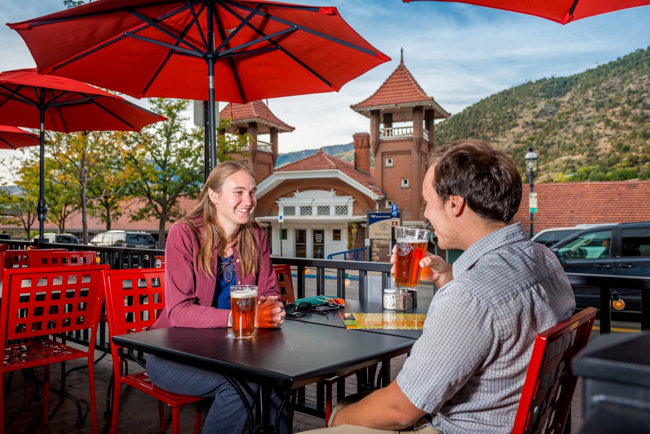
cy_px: 217
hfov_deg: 63.6
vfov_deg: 45.0
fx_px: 524
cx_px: 325
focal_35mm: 29
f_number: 5.6
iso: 200
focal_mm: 29
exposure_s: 1/250
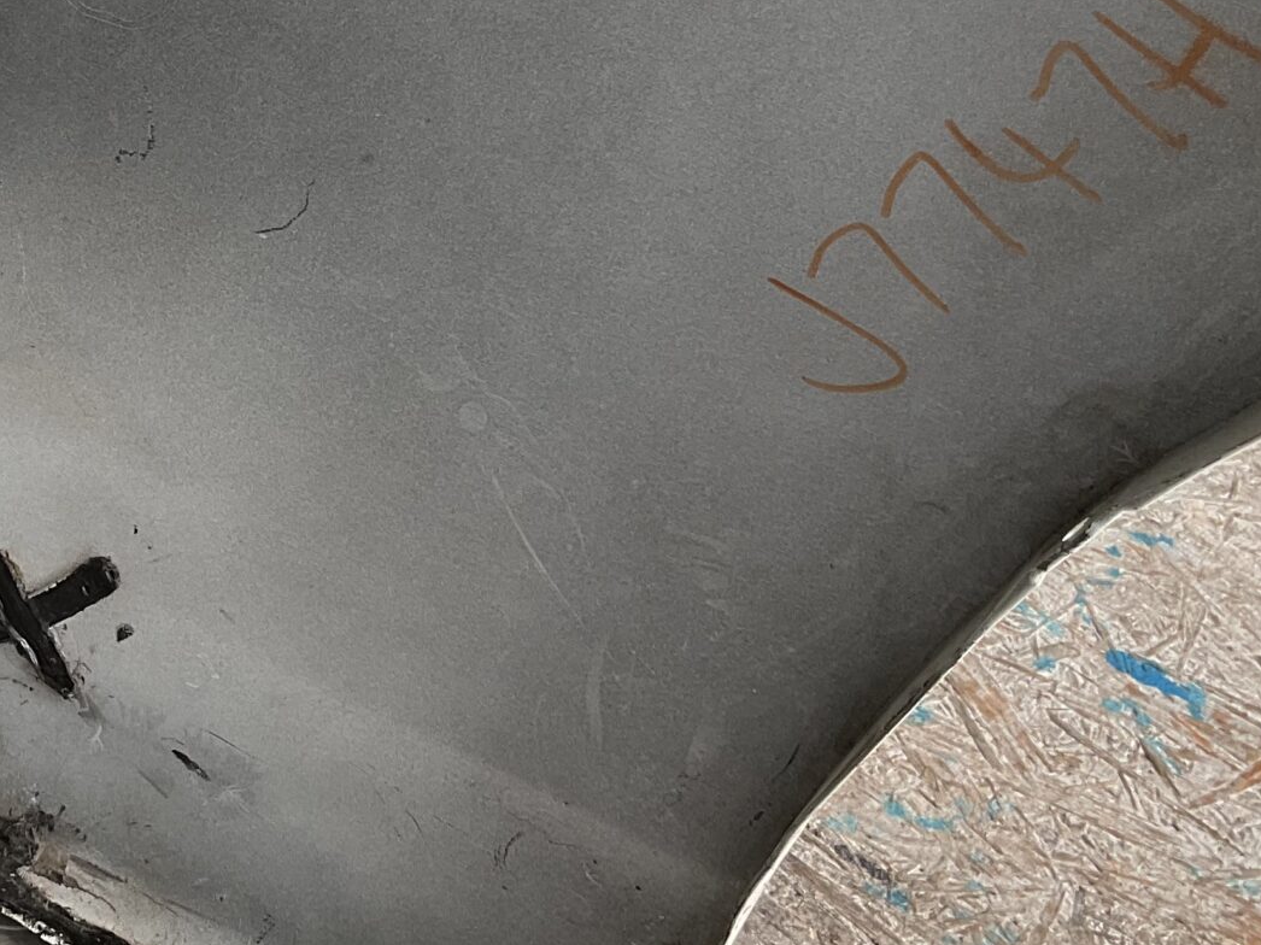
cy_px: 263
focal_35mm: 71
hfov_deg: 26.3
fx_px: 2586
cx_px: 76
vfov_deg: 20.6
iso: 16
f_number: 1.8
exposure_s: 1/100
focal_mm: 3
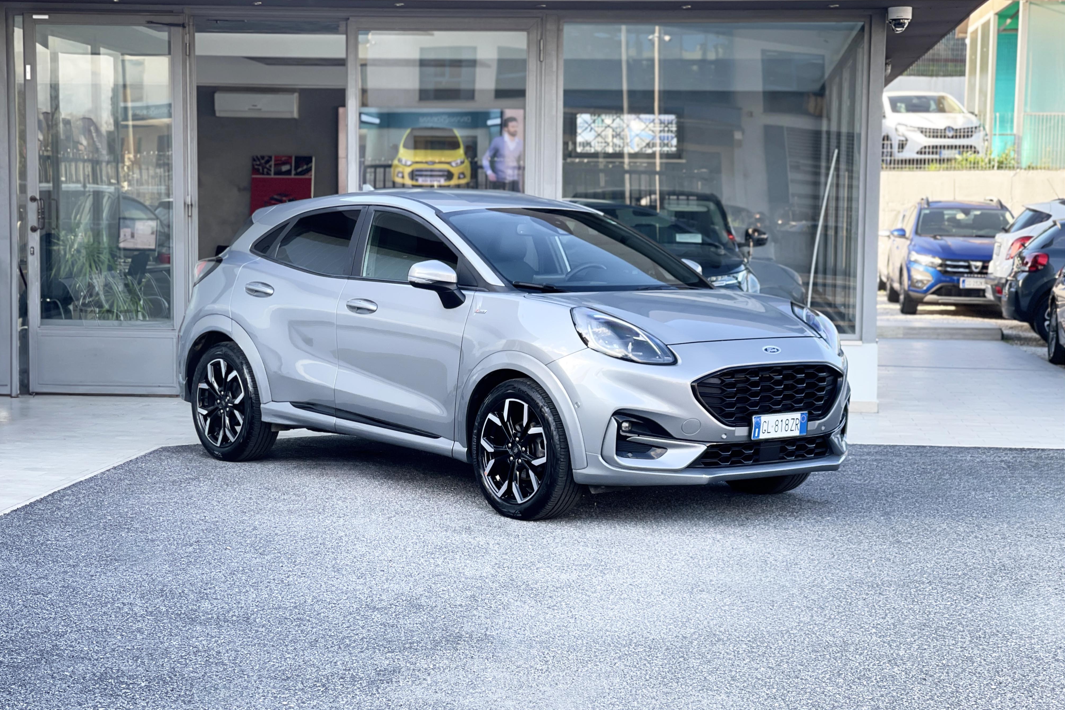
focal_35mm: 67
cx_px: 531
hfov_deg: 30.1
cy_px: 396
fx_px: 1982
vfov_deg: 20.3
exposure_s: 1/121
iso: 40
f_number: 2.2
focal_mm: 7.5
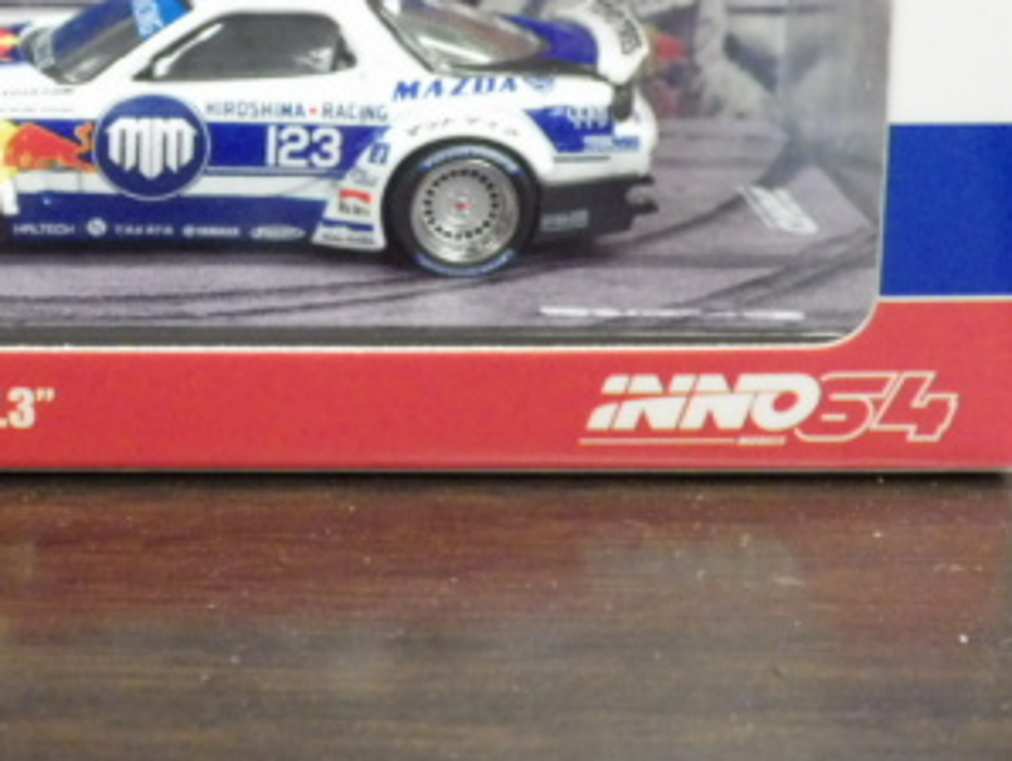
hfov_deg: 21.8
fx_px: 2575
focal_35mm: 88
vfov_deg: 16.7
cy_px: 153
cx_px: 122
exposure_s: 1/25
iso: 800
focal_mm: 7.4
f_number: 3.6
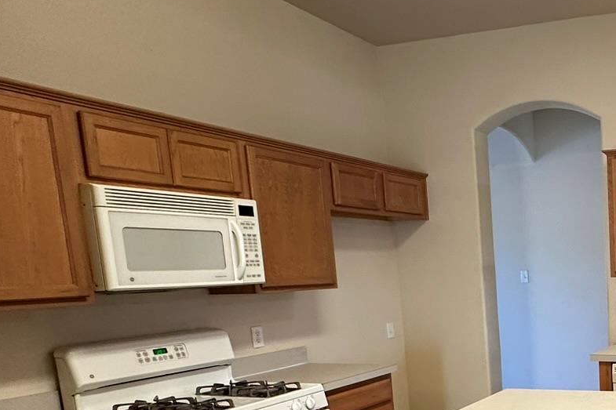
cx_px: 618
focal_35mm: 38
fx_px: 650
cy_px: 365
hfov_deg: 43.4
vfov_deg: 33.3
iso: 200
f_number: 2.2
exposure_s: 1/60
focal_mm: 2.22
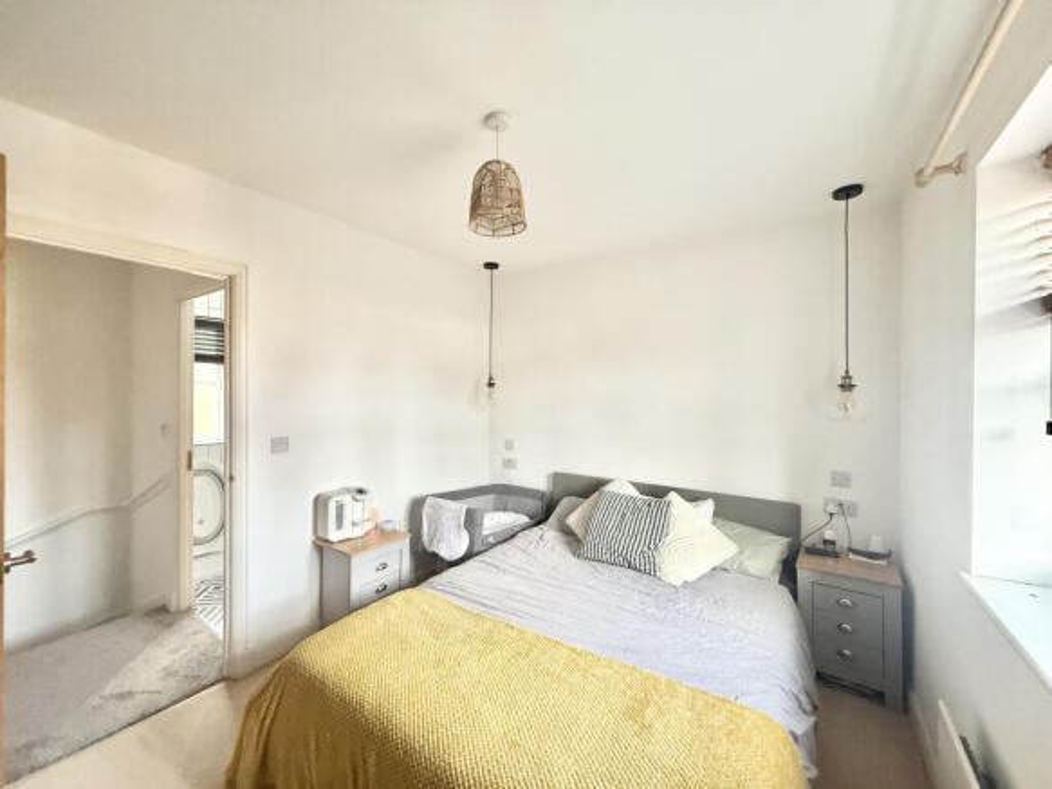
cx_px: 526
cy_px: 394
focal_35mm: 14
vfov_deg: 85.7
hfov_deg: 102.1
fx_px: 425
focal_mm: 2.22
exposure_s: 1/99
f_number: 2.2
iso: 320
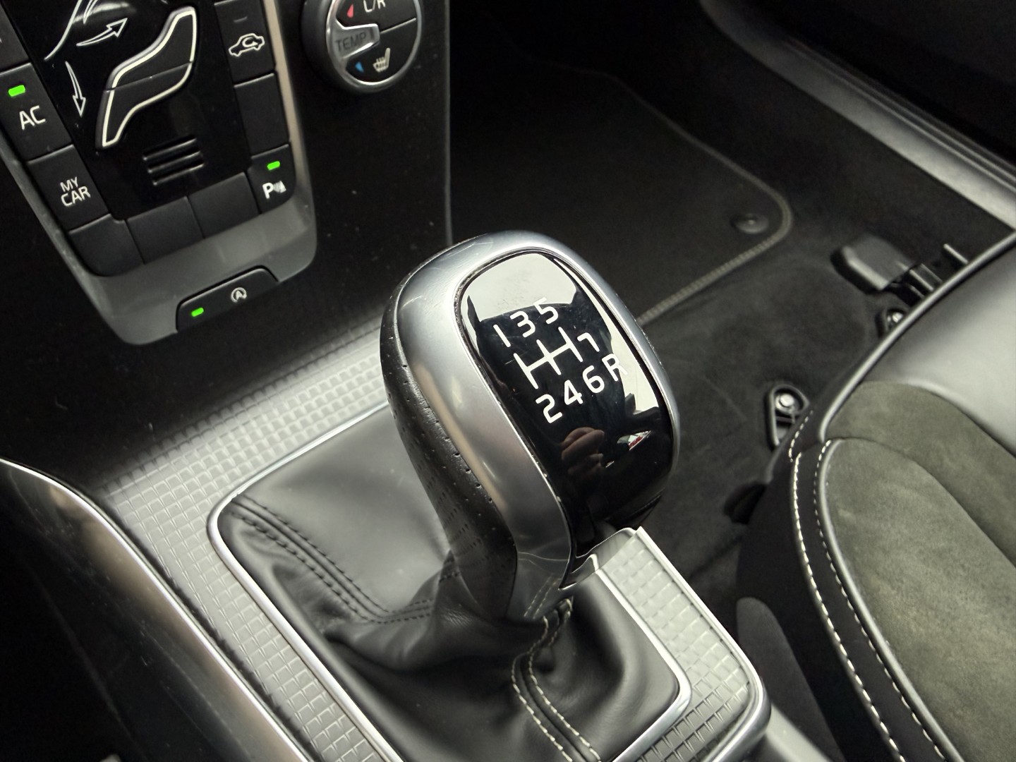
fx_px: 704
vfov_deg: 56.8
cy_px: 381
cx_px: 508
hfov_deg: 71.6
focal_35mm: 24
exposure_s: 1/76
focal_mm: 2.22
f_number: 2.2
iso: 320
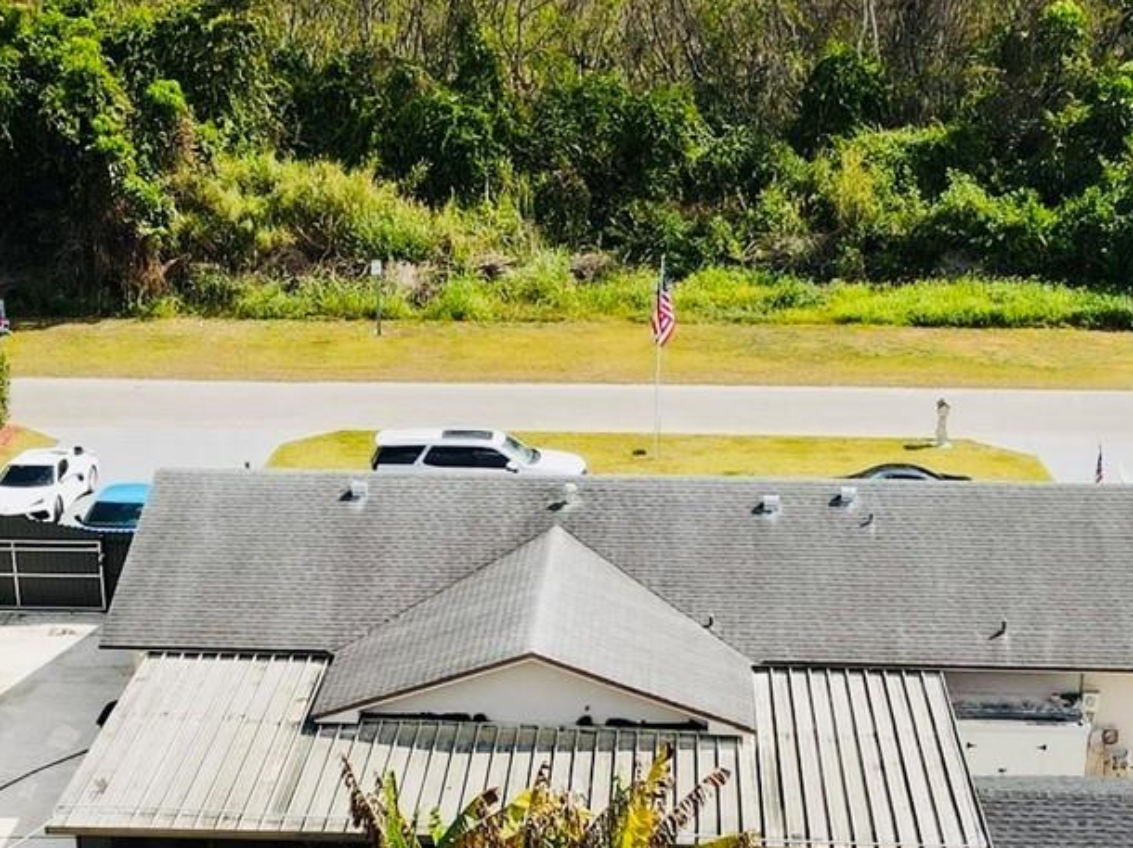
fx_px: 2061
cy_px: 802
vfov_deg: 22.6
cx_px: 501
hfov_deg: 30.7
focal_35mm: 63
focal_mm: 4.5
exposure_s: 1/640
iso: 100
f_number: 2.8
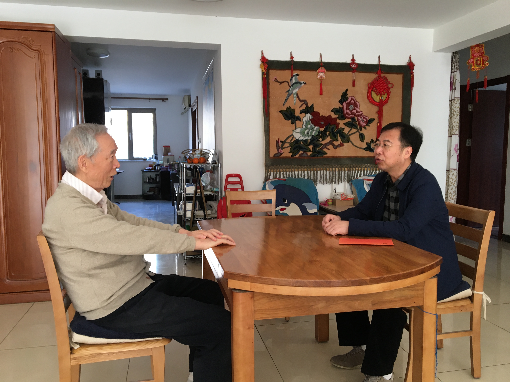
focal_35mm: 29
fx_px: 427
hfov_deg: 61.7
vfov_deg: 48.2
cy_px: 191
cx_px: 255
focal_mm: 4.15
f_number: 2.2
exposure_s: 1/33
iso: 80
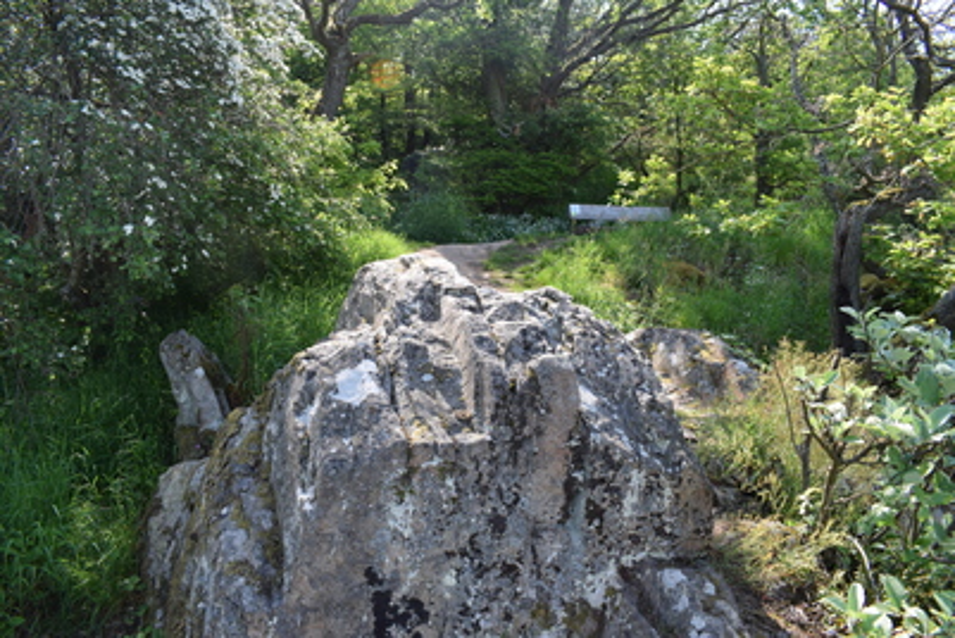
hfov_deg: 67.3
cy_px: 319
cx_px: 478
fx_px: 717
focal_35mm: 27
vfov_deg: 48.0
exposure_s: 1/250
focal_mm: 18
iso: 400
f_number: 8
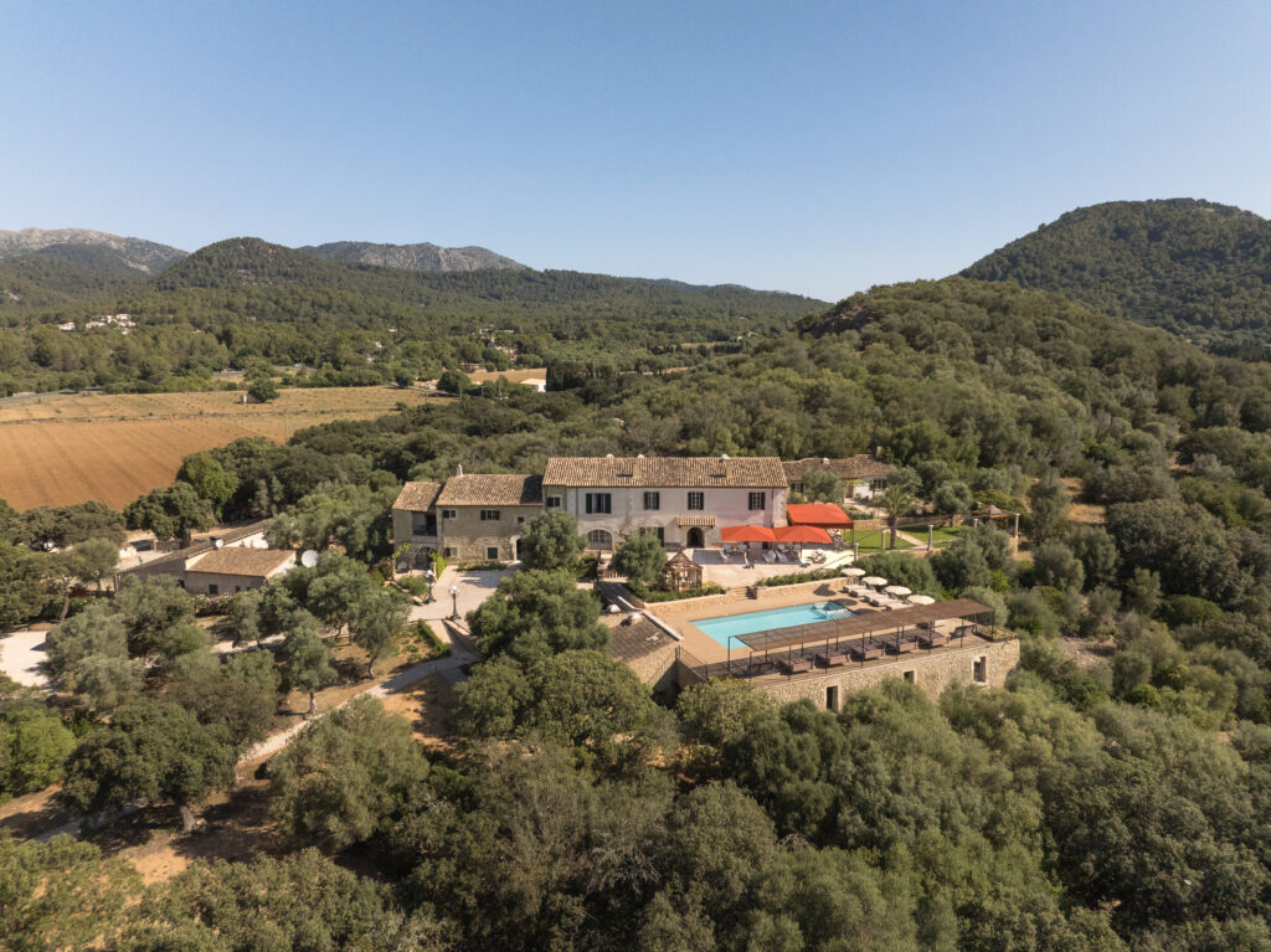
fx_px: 881
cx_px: 636
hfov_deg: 71.6
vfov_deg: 56.8
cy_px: 476
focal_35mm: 24
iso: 800
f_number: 4.5
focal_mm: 12.29
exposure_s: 1/320
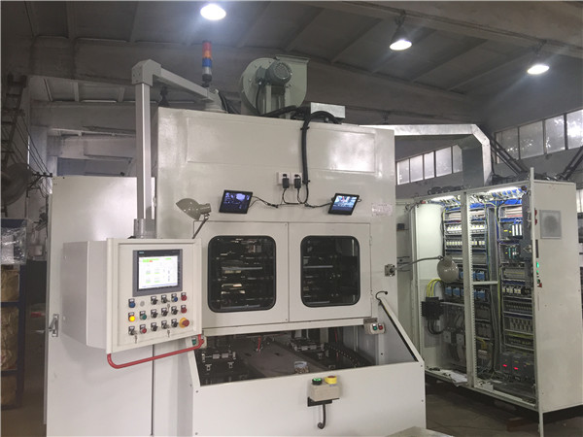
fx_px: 488
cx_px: 292
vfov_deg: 48.2
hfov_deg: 61.7
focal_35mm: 29
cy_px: 218
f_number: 2.2
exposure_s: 1/30
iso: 100
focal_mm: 4.15
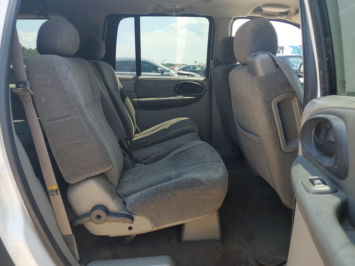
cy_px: 133
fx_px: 267
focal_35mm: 26
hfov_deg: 67.3
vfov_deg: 53.1
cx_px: 178
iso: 50
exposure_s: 1/455
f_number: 1.5
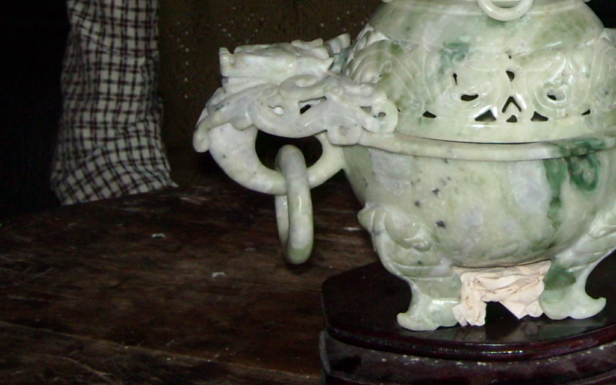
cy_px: -60
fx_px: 1578
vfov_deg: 13.6
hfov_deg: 21.3
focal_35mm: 94
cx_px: 613
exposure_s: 1/60
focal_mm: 5.7
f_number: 2.8
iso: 200
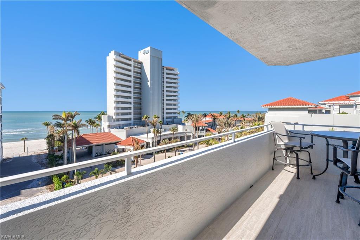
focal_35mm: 14
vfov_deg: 81.1
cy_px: 120
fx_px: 140
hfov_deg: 104.3
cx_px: 180
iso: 125
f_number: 11
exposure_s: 1/500
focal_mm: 14
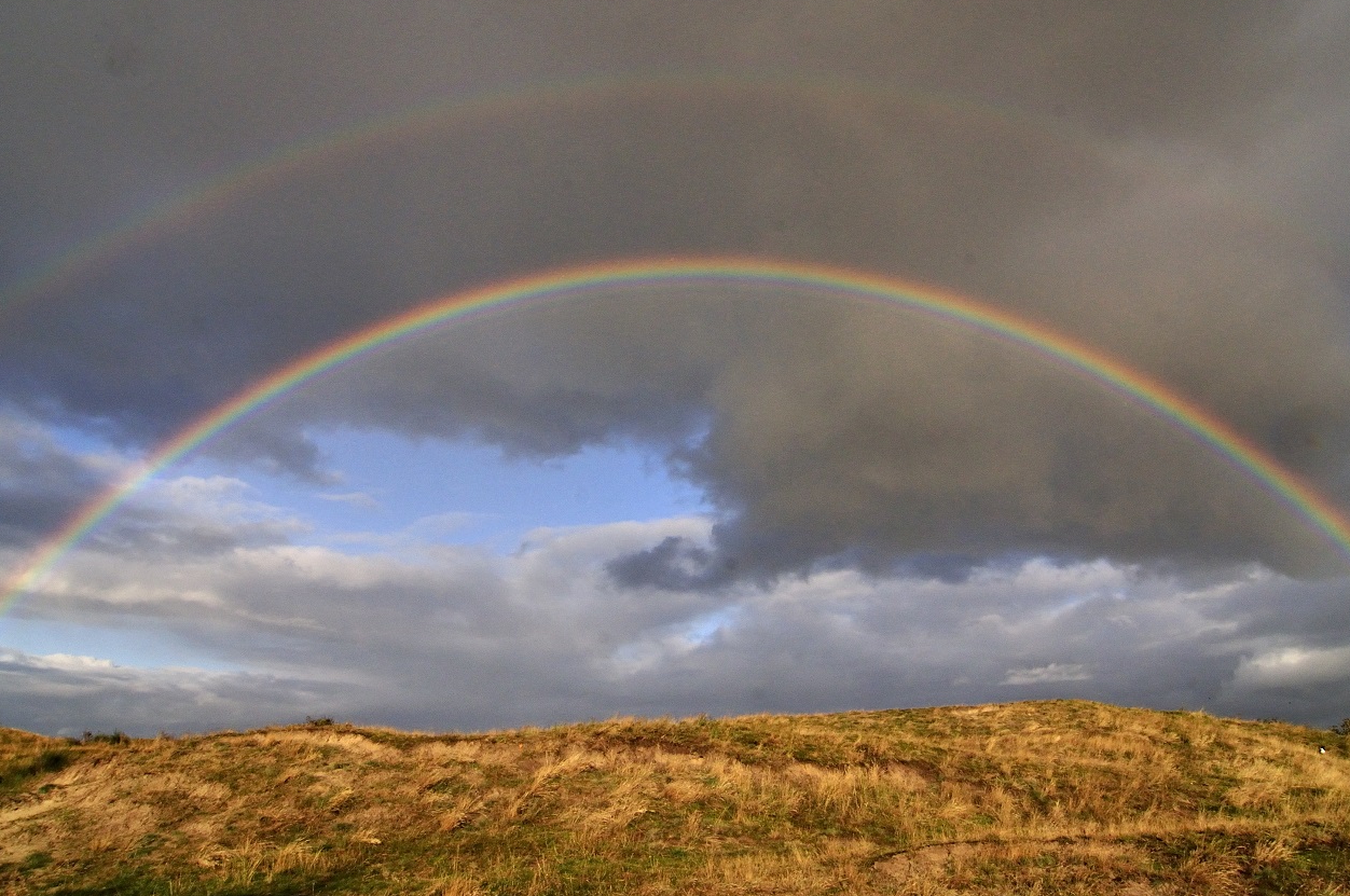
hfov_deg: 76.2
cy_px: 332
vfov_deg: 54.3
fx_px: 861
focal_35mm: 23
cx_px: 689
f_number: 13
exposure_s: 1/640
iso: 800
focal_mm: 12
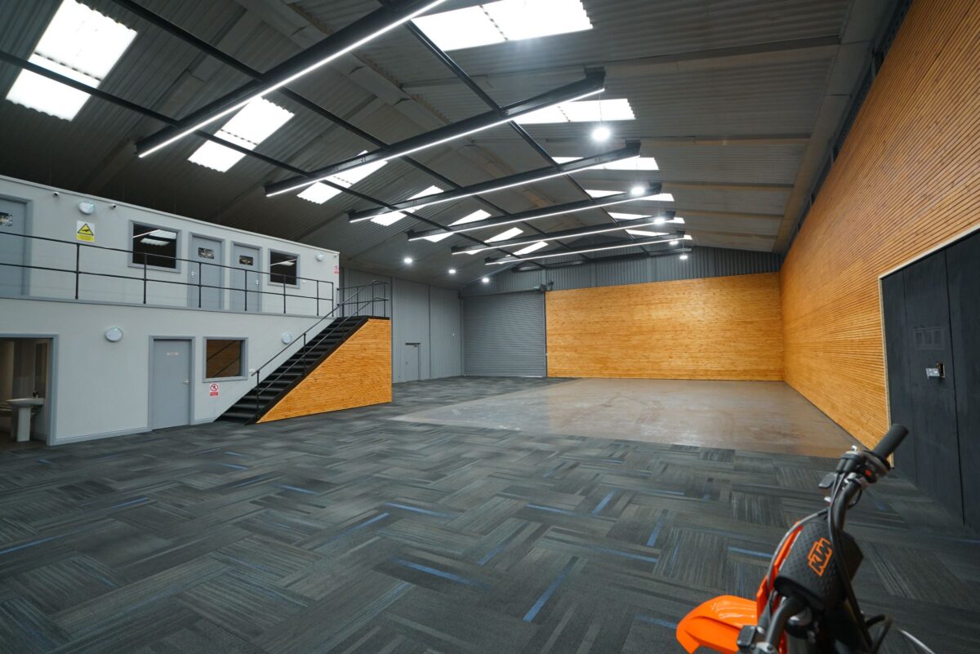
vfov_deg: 73.8
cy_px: 327
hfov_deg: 96.7
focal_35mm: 16
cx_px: 490
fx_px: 436
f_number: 4
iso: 1600
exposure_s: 1/160
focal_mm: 16
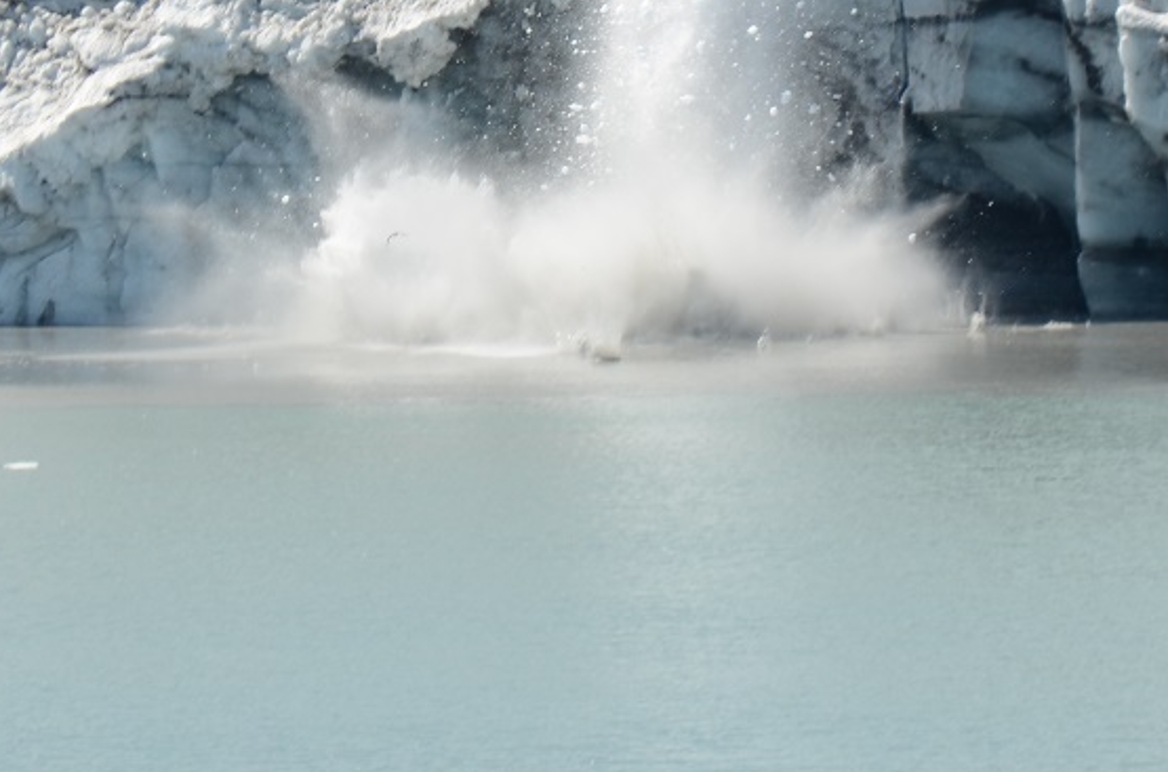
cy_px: -20
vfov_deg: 3.0
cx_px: 545
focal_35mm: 454
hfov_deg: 4.5
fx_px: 14706
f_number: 8
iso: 100
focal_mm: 105
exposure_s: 1/320
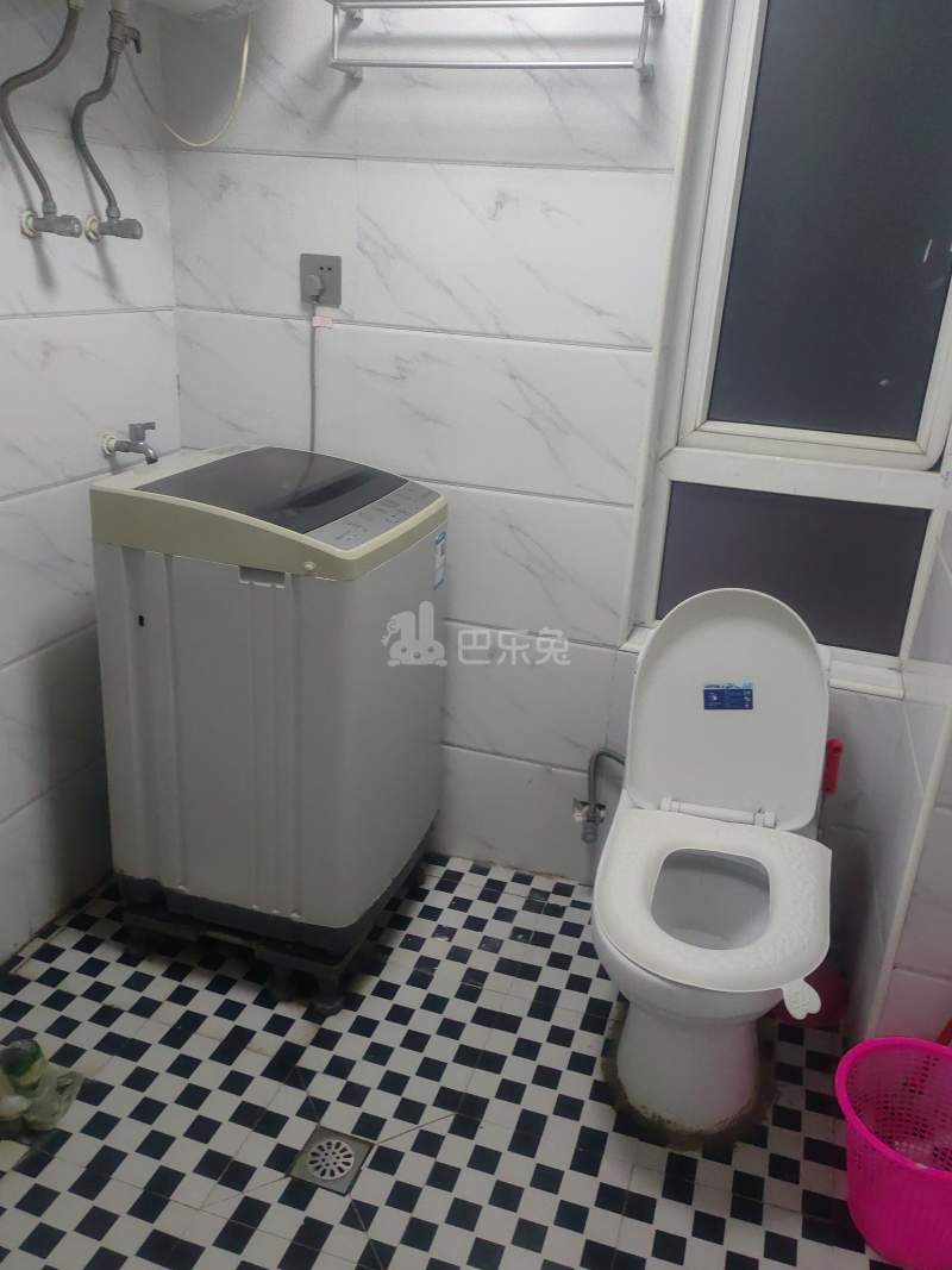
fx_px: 990
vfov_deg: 65.3
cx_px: 476
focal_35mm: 27
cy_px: 635
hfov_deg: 51.3
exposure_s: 1/100
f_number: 1.9
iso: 800
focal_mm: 5.52
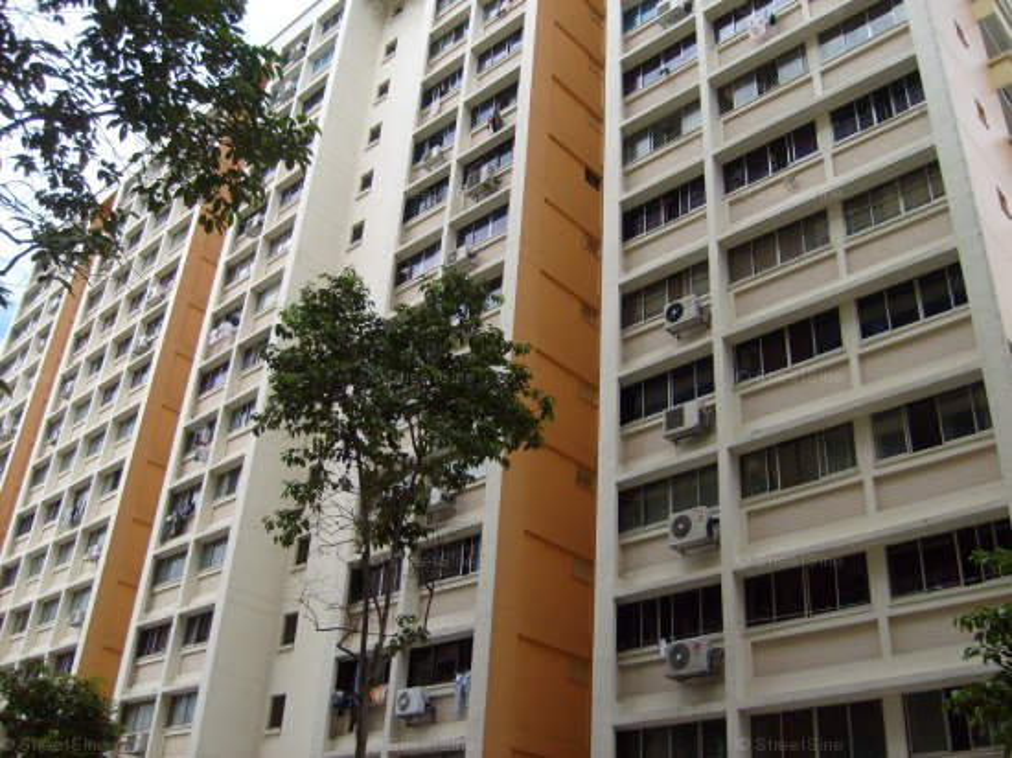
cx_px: 506
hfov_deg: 52.6
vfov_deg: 40.7
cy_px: 379
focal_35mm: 35
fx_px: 1023
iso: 80
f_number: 7.1
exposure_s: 1/180
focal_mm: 5.8
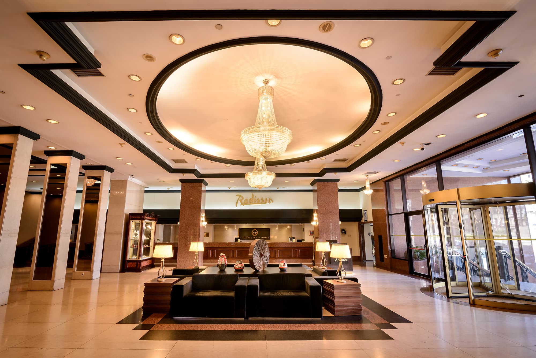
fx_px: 238
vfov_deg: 73.8
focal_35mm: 16
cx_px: 268
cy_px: 179
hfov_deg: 96.7
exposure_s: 1/1.67
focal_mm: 16
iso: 200
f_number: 11
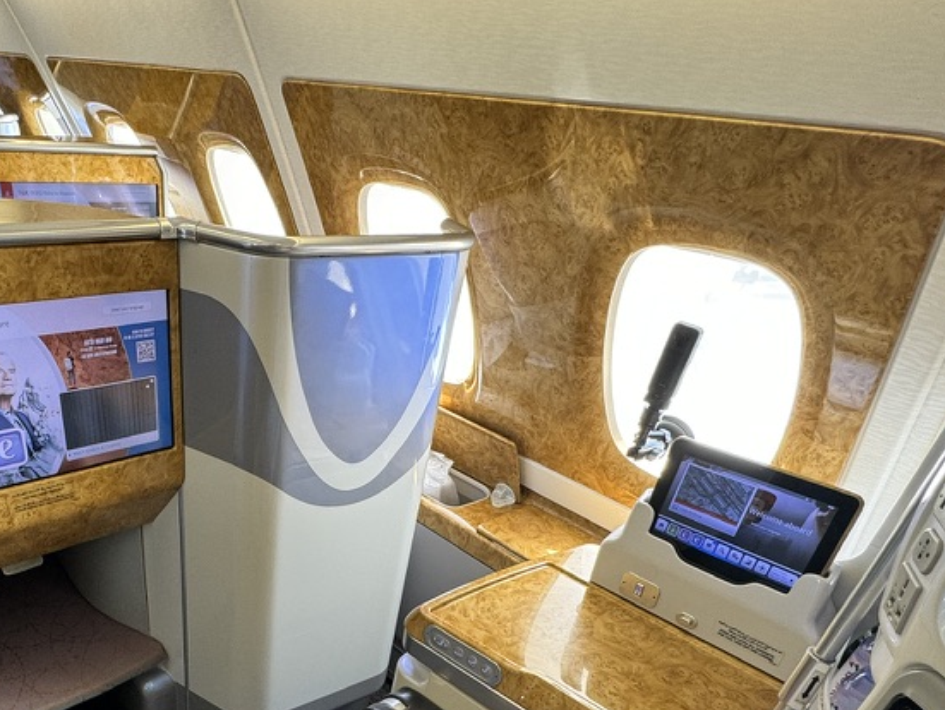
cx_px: 310
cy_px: 597
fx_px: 710
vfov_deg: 49.1
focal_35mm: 26
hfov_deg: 65.4
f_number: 2.2
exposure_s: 1/78
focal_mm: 2.22
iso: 100
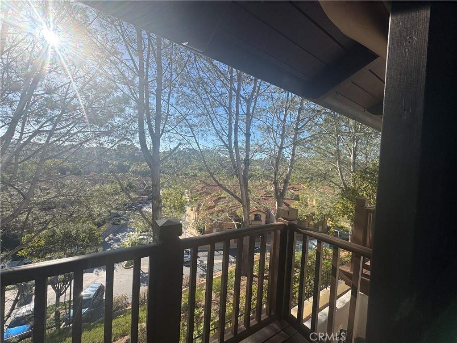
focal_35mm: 14
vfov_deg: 85.7
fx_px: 185
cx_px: 228
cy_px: 172
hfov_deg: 102.1
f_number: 2.2
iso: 40
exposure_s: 1/1063
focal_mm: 2.22
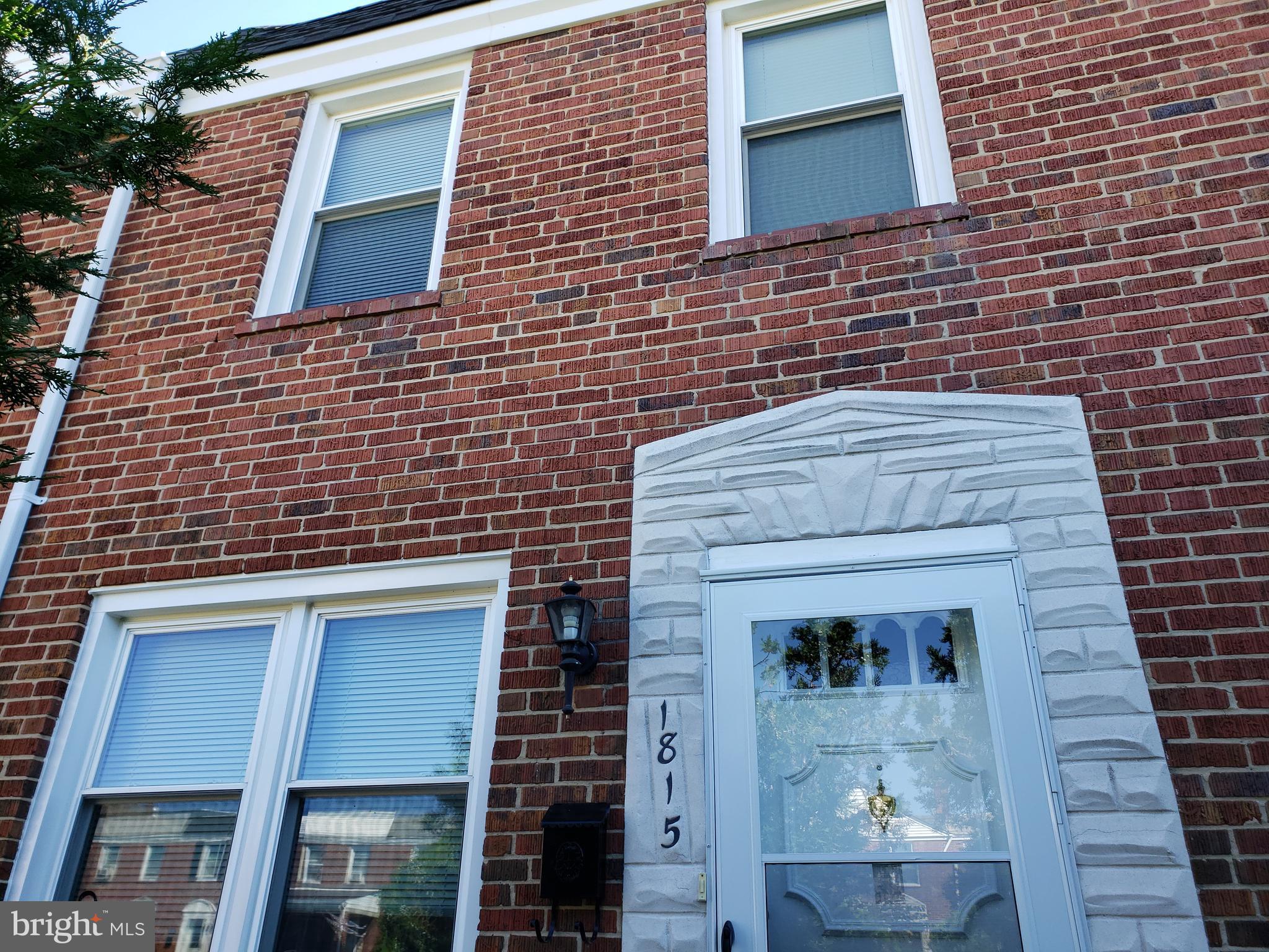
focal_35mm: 26
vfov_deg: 53.1
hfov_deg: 67.3
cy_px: 476
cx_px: 634
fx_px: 953
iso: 50
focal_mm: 4.3
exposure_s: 1/201
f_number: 2.4
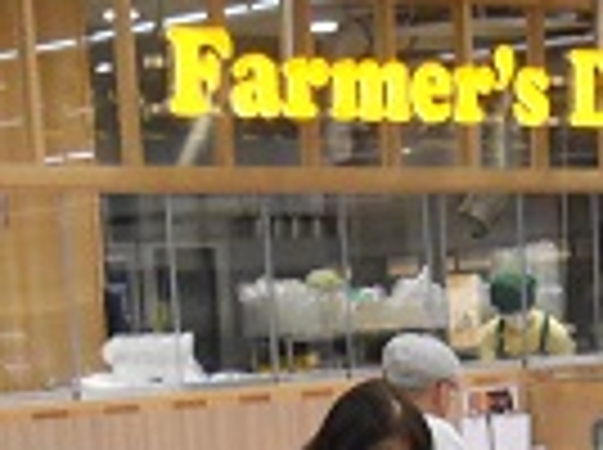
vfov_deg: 10.0
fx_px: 2365
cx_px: 500
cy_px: 929
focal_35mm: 136
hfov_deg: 14.4
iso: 400
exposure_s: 1/160
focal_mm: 5
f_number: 2.7
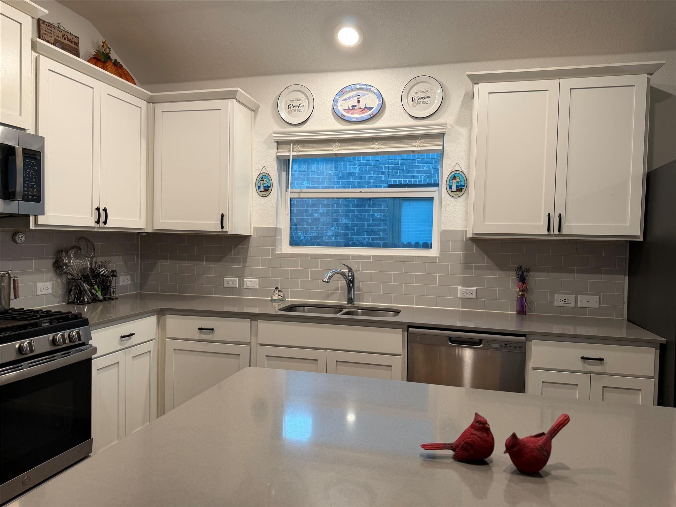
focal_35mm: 24
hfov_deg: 71.6
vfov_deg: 56.8
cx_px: 338
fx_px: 469
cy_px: 254
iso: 125
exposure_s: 1/60
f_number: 1.78
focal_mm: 6.76
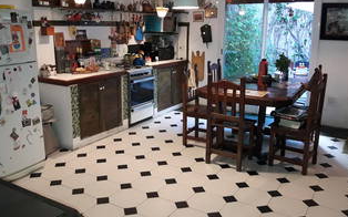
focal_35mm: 34
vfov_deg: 37.2
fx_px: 322
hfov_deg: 56.7
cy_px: 92
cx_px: 174
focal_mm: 3.7
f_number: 1.9
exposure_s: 1/17
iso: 160
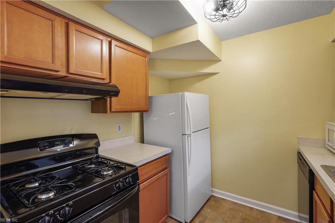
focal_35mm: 16
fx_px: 149
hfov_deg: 96.8
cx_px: 168
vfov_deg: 73.7
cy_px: 112
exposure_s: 1
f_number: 4
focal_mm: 16
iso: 100
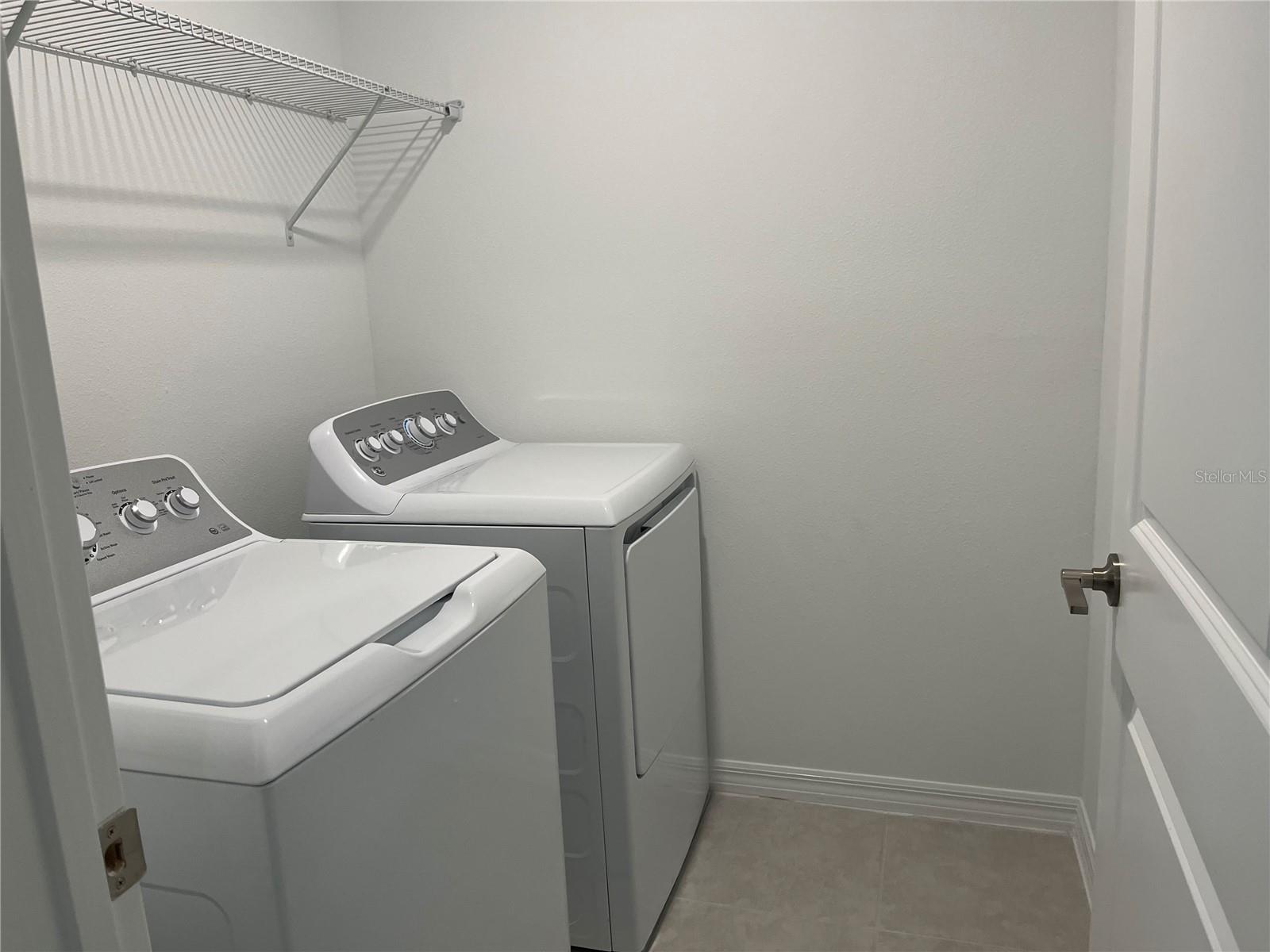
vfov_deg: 53.1
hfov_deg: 67.3
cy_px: 476
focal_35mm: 26
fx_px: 954
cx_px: 635
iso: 125
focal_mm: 5.1
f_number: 1.6
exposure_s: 1/120
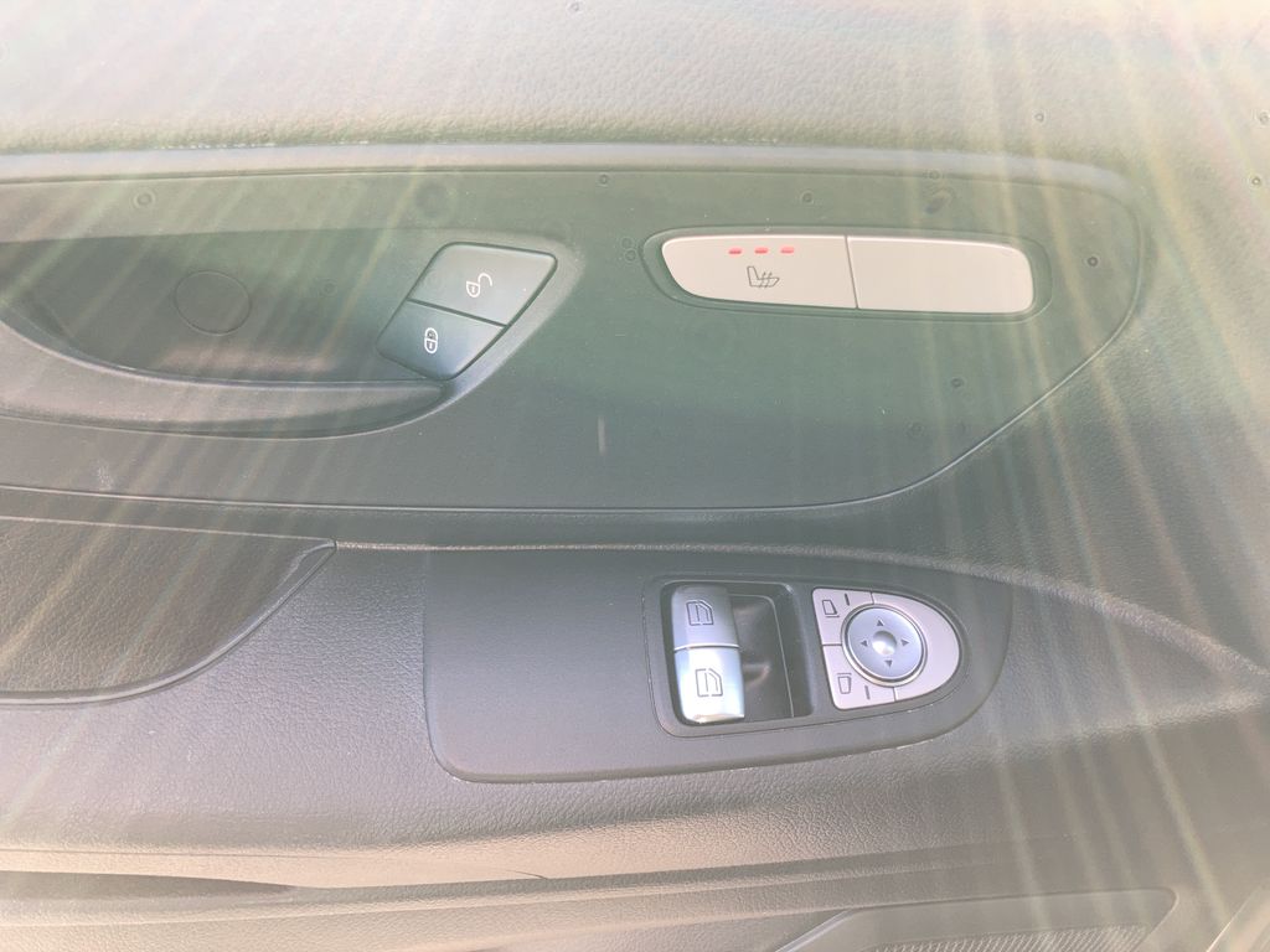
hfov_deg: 63.4
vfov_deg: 49.7
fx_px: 1027
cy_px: 476
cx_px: 635
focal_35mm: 28
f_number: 1.8
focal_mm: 3.99
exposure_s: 1/55
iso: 20
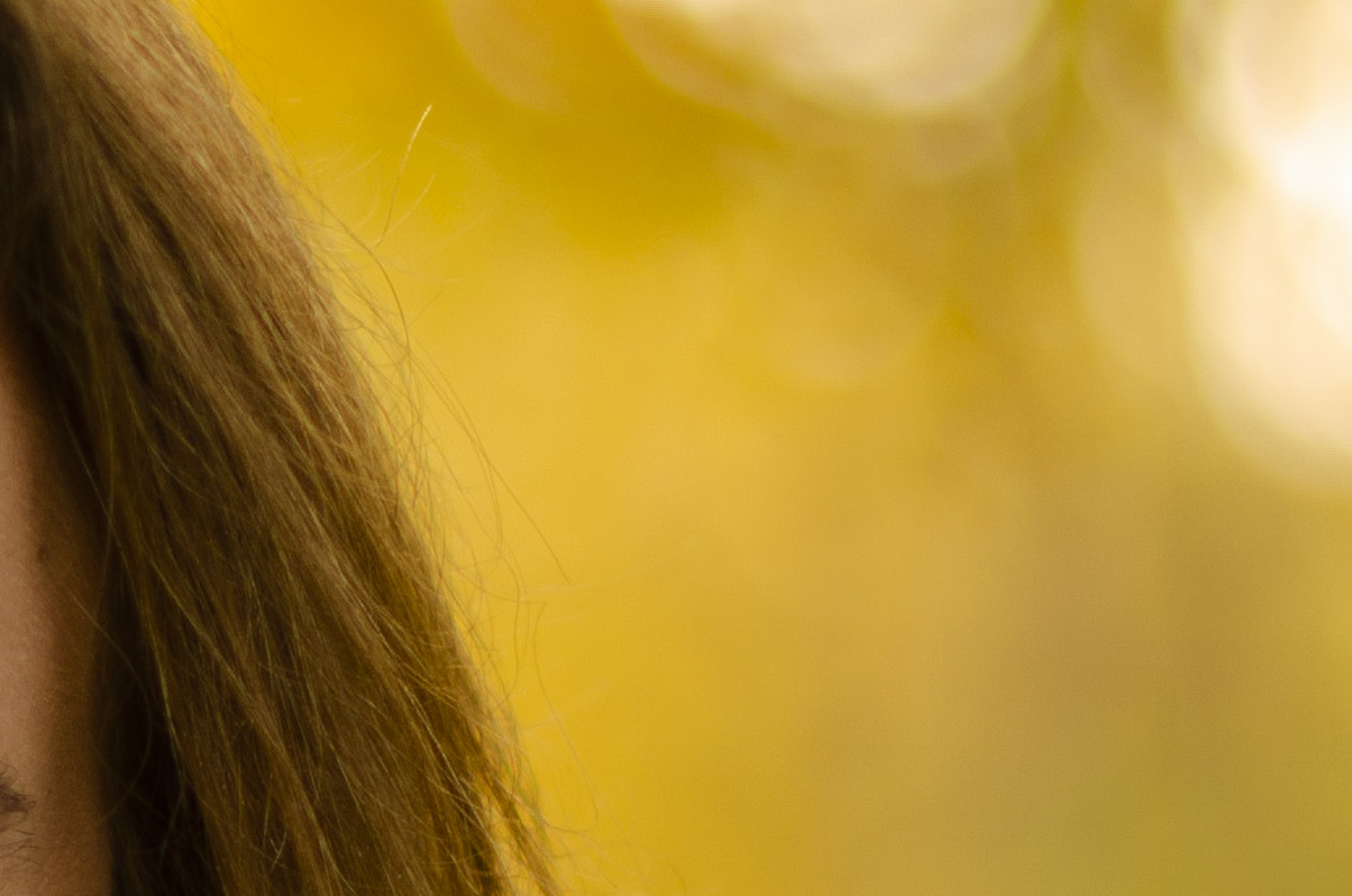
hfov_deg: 5.8
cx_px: -3
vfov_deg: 3.8
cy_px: 1041
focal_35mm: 357
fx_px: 13382
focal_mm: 50
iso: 125
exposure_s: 1/640
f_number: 1.4
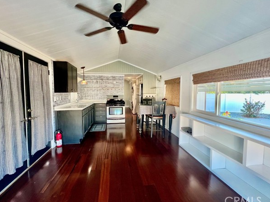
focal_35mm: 14
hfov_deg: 102.0
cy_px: 99
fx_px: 109
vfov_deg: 85.7
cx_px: 130
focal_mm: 1.57
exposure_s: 1/120
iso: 250
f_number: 1.8
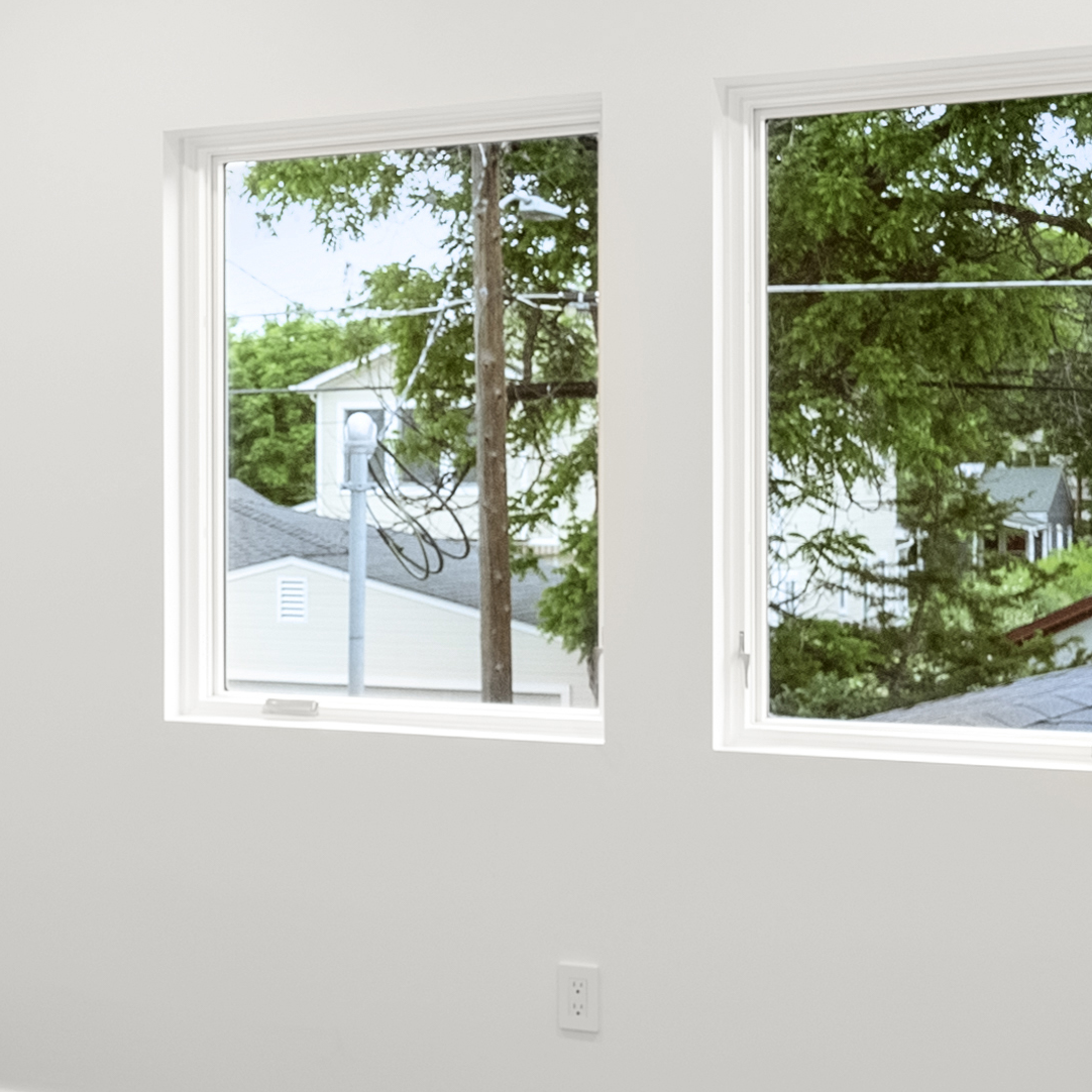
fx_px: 2141
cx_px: -43
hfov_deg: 26.8
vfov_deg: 28.6
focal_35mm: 60
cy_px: 513
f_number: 6.3
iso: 200
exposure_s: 1/3
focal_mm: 18
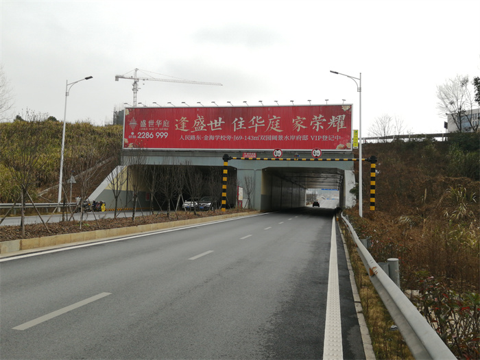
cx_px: 240
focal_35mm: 29
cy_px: 180
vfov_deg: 48.2
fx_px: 402
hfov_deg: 61.7
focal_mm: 3.62
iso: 50
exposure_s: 1/764
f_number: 1.8
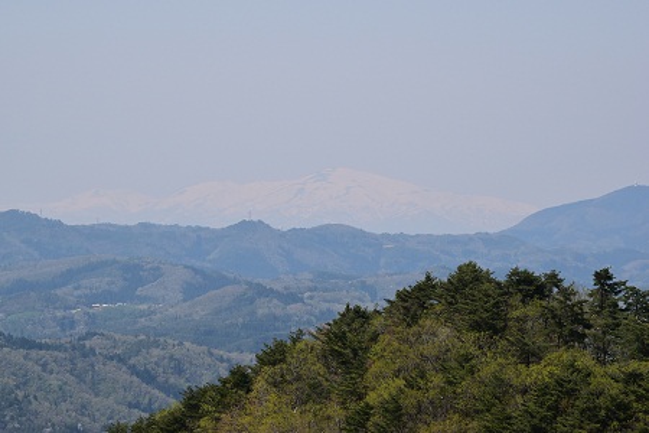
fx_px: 3245
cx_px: 324
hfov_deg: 11.4
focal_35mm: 180
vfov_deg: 7.6
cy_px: 216
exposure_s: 1/500
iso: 280
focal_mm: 120
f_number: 11
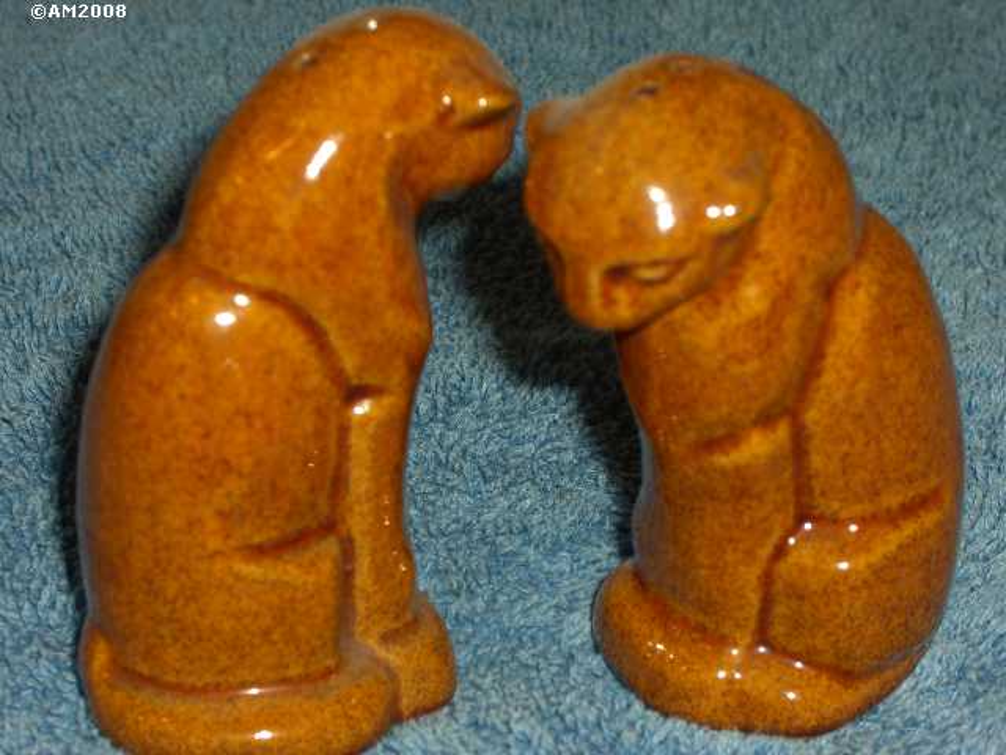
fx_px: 3313
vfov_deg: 13.0
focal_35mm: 114
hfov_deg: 17.3
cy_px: 378
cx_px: 503
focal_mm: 23.7
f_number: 10.8
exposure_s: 1/30
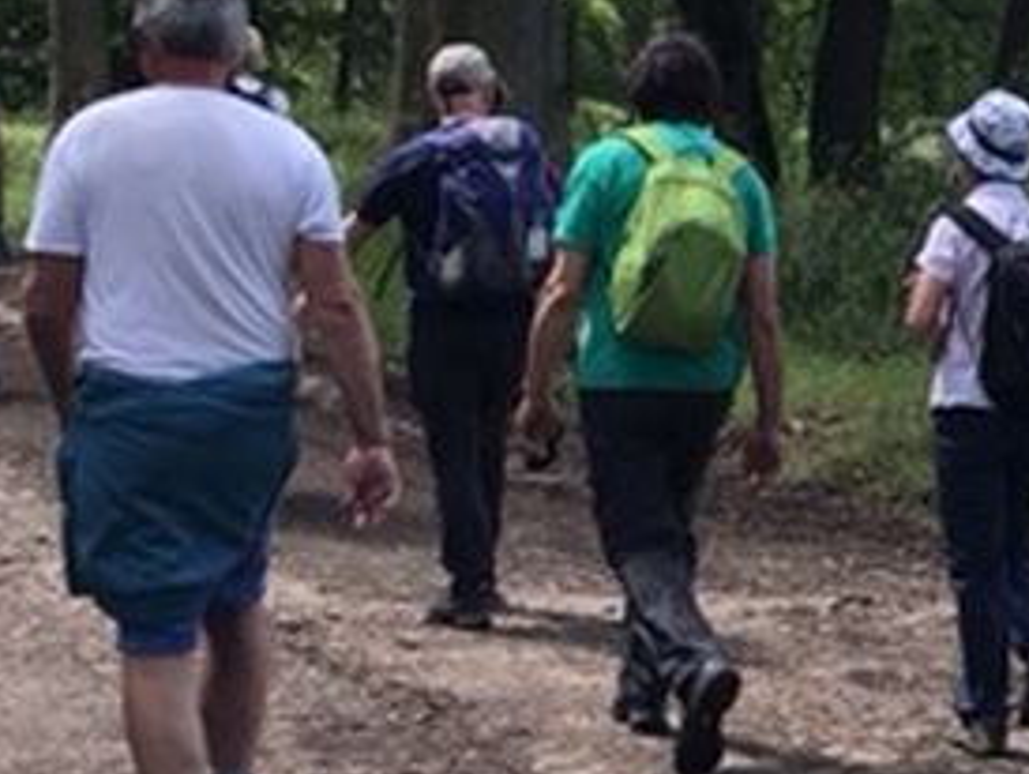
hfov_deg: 19.2
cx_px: 1209
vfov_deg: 15.2
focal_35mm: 97
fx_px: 2886
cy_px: 178
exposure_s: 1/651
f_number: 1.8
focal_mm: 3.99
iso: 20
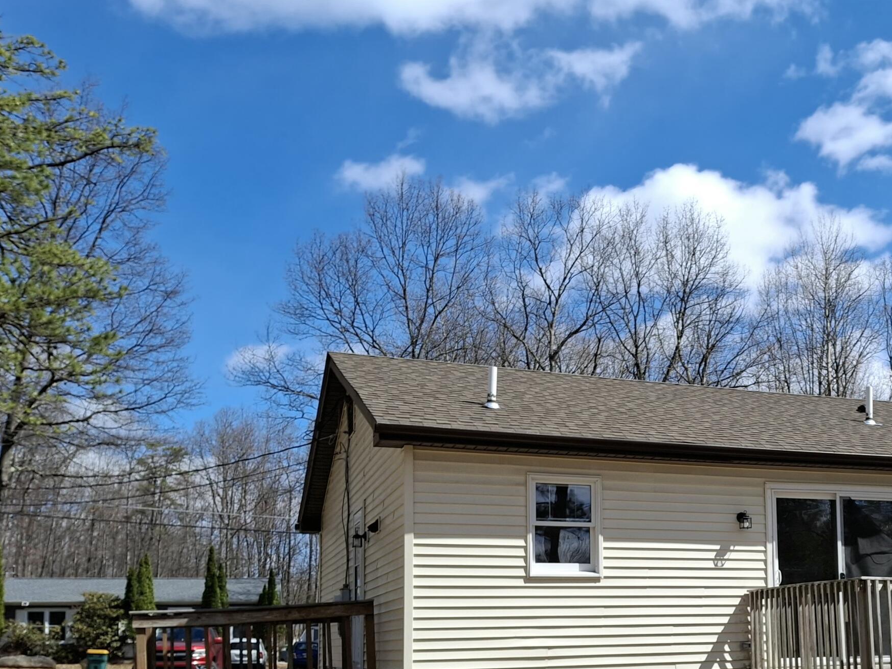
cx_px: 734
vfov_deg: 32.5
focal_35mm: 43
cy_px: 550
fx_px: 1108
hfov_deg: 41.6
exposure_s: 1/1205
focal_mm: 4.69
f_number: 1.8
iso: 25
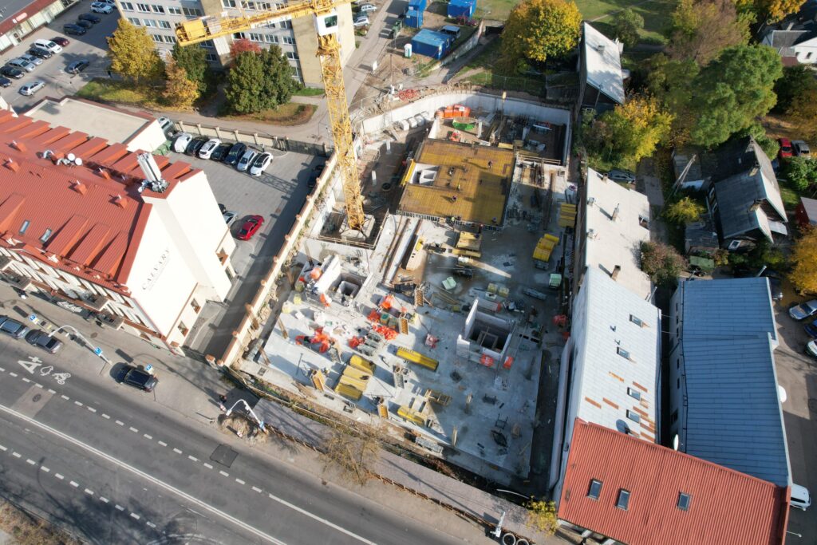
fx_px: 499
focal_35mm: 22
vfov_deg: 57.2
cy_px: 272
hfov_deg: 78.6
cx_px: 408
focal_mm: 8.38
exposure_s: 1/1500
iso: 200
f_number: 2.8
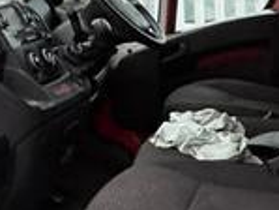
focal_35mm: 84
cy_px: 129
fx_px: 678
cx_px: 228
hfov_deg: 22.9
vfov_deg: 17.6
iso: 640
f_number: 2.2
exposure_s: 1/60
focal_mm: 2.22
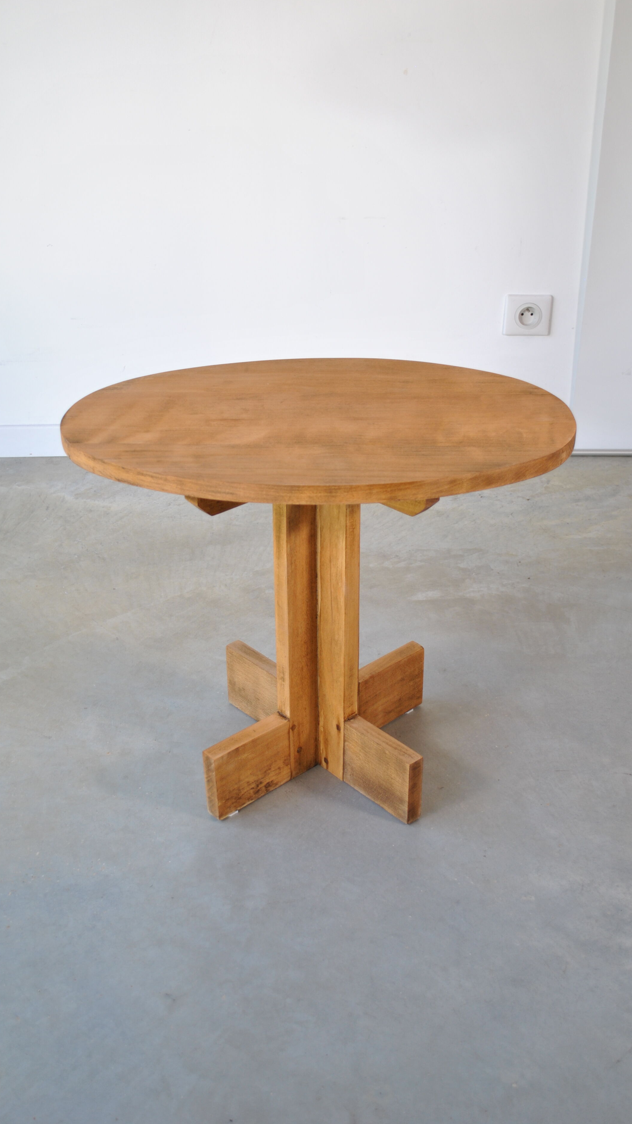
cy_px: 552
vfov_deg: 48.4
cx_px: 301
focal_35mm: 42
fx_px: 1251
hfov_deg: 28.3
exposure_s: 1/60
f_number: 4.2
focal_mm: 26
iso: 200
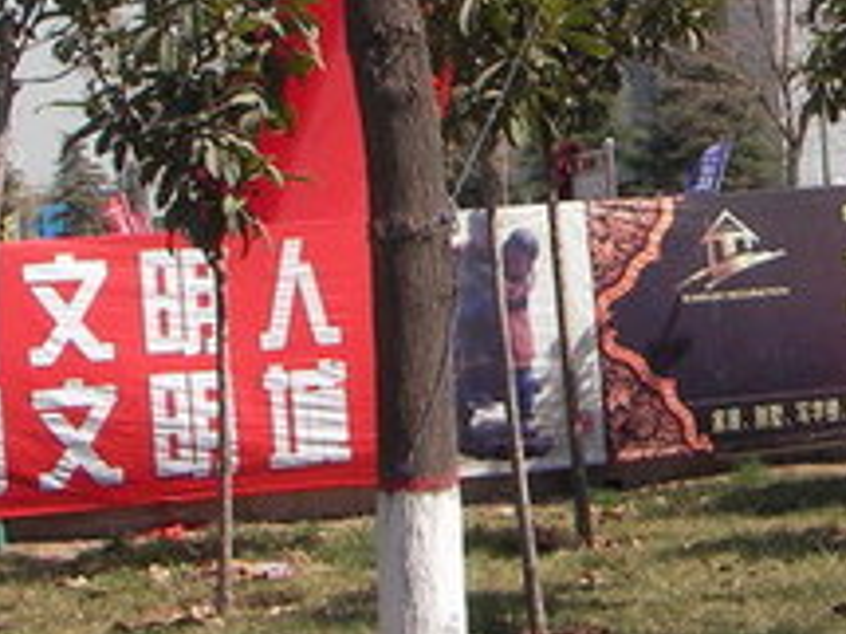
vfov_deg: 13.8
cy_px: 91
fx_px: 2589
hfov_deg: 17.6
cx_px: 1047
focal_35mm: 106
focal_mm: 6.3
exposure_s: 1/215
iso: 50
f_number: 6.6
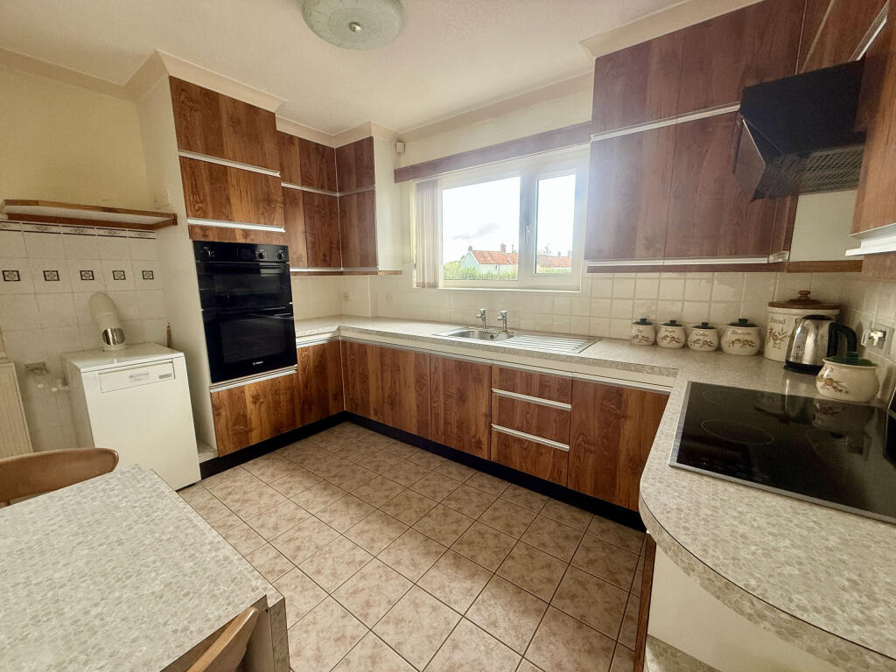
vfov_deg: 85.7
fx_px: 362
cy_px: 336
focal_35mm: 14
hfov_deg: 102.1
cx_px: 448
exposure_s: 1/99
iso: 250
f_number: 2.2
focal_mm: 2.22
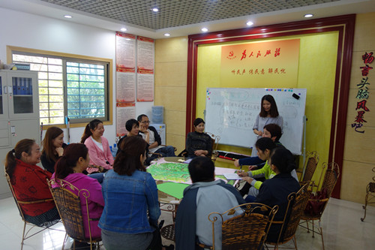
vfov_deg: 46.4
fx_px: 292
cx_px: 188
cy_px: 125
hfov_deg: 65.5
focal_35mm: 28
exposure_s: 1/30
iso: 125
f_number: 1.8
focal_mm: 10.4
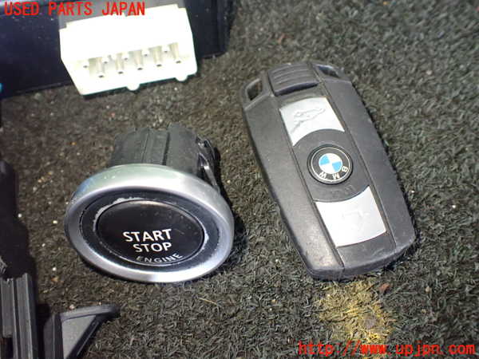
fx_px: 415
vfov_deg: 46.8
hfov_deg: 60.0
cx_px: 240
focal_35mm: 30
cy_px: 180
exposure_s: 1/80
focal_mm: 5.4
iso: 800
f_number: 2.3
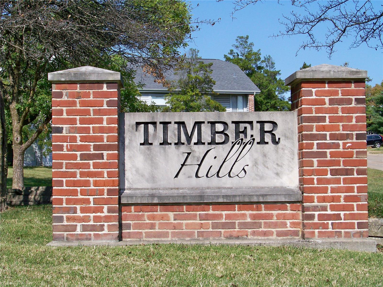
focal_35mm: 65
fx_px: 719
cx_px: 192
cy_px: 144
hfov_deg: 29.8
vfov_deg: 22.6
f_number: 4.5
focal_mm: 13.2
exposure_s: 1/800
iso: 80
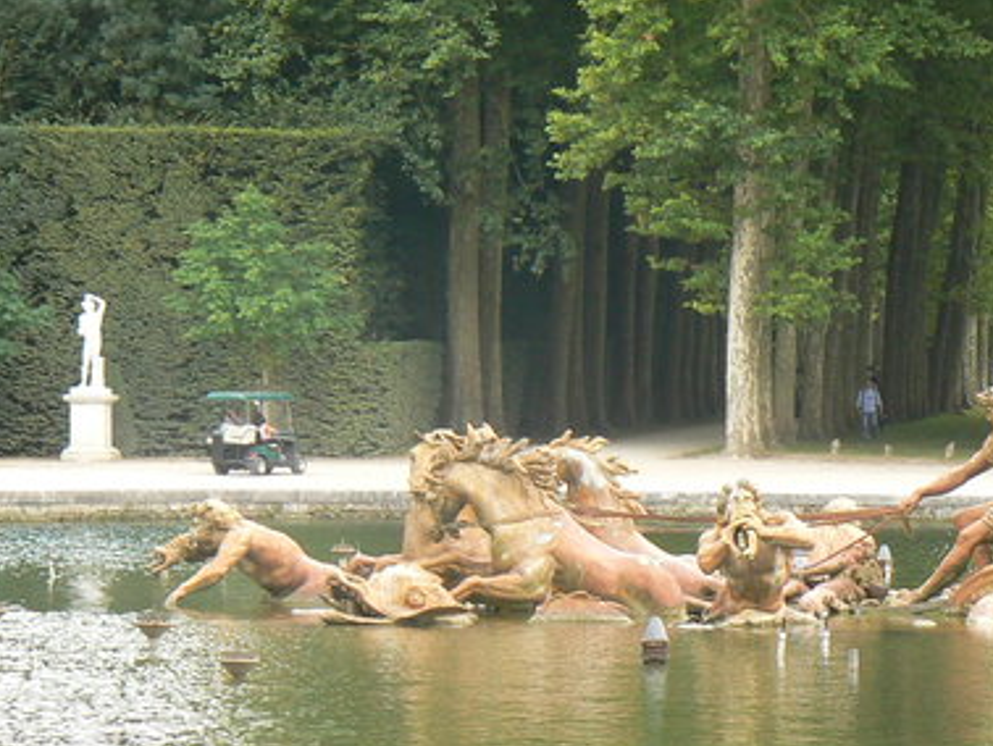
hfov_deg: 9.0
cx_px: 838
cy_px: 533
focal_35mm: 220
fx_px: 6315
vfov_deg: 6.8
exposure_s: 1/100
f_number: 4
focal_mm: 17.3
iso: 80
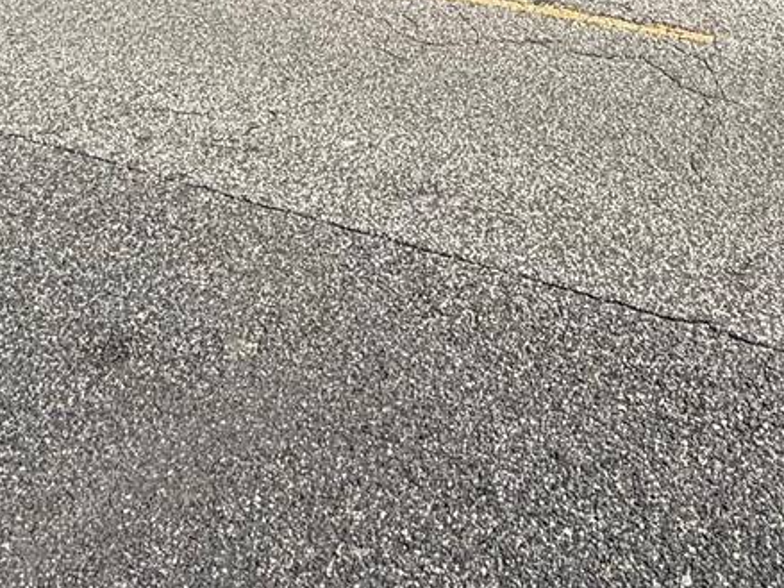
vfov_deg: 20.1
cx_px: 502
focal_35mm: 51
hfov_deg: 37.2
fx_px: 1155
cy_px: -483
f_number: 2.2
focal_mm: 2.22
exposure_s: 1/970
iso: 50
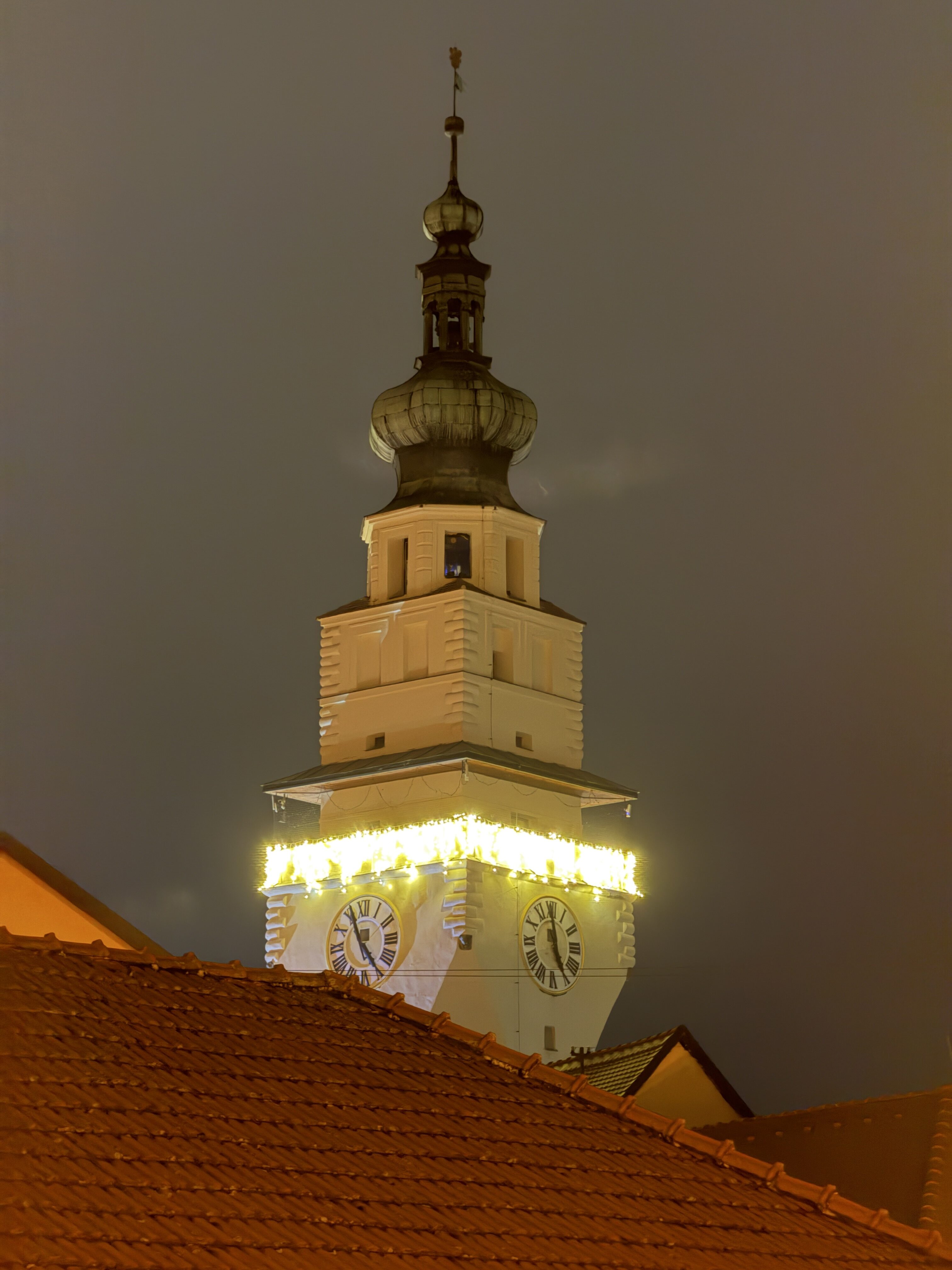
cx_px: 476
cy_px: 635
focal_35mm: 100
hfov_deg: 14.8
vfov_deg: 19.6
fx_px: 3667
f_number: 2.8
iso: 1600
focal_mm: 16.89
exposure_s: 1/4
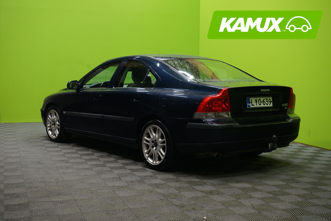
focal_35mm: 49
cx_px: 166
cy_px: 110
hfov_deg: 40.3
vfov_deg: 27.5
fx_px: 450
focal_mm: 49
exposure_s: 1/20
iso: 800
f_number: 5.6
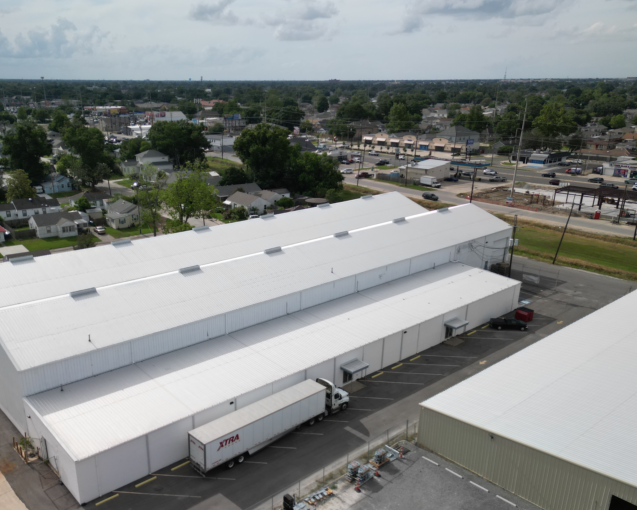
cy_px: 311
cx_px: 263
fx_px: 584
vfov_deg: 46.8
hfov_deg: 56.8
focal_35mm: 31
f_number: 1.7
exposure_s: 1/2500
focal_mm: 6.72
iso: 130
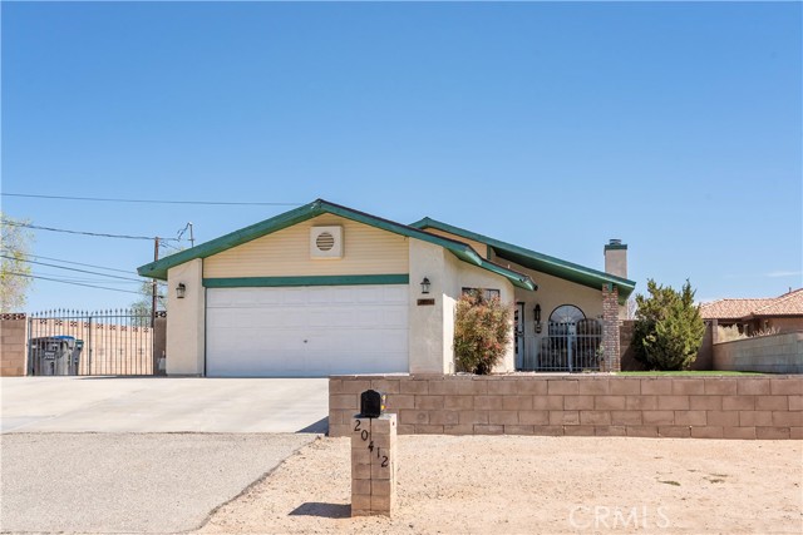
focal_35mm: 40
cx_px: 402
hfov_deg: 48.4
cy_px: 268
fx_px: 892
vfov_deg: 33.4
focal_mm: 27
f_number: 14
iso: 400
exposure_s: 1/800
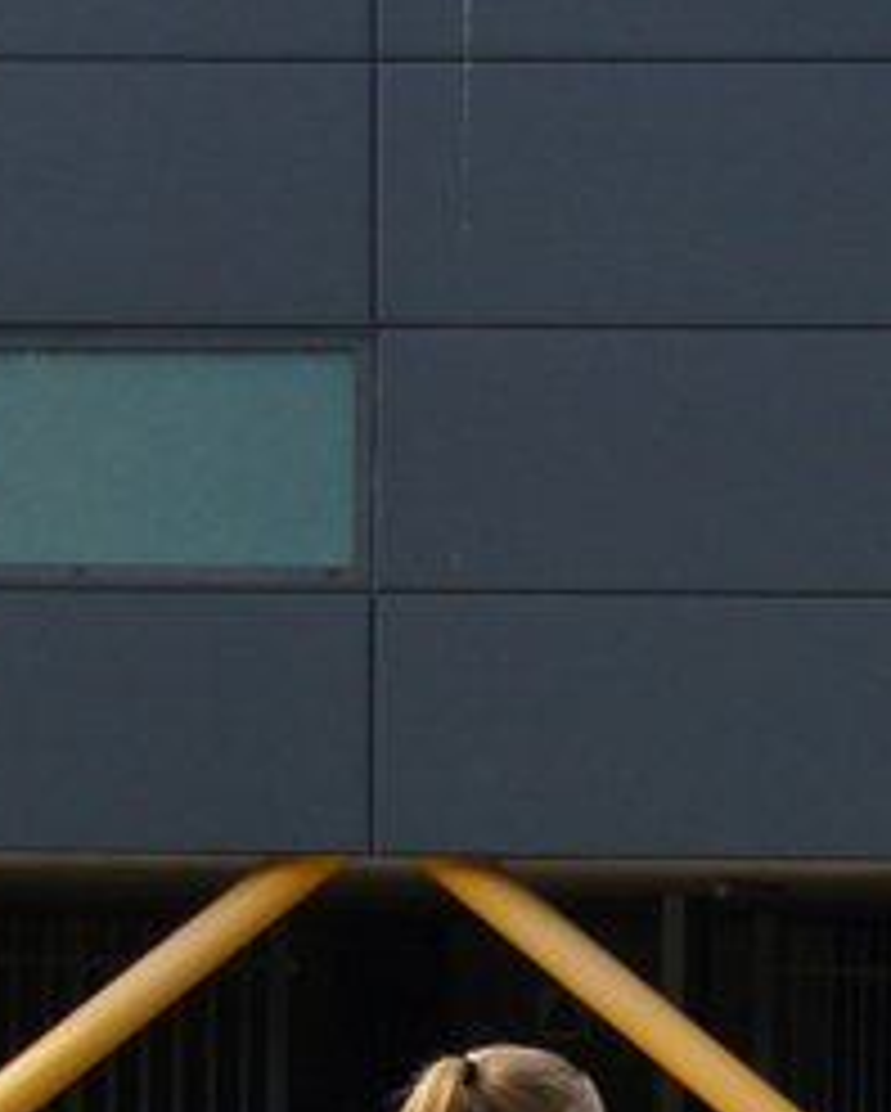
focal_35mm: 204
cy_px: 1083
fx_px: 6714
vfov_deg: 9.4
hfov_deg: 7.5
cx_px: 1228
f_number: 5.6
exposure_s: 1/640
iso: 320
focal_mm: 35
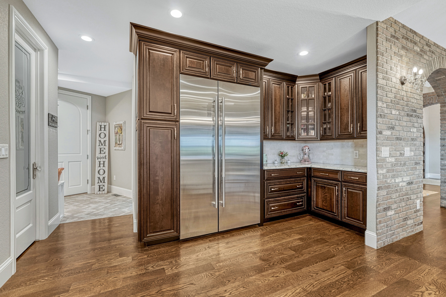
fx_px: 183
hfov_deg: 101.1
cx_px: 223
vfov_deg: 78.1
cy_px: 148
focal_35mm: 15
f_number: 8
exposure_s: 1/100
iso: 400
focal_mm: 14.8
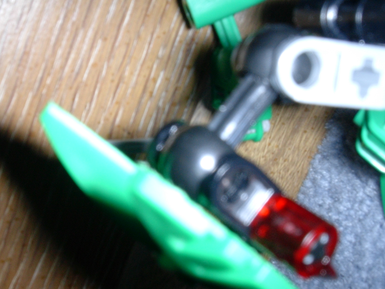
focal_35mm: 52
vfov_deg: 28.0
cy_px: 135
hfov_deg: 36.8
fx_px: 578
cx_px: 195
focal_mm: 6.7
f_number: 5.8
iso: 70
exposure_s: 1/64
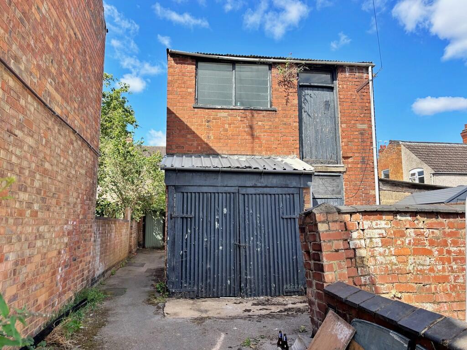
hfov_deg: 67.3
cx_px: 234
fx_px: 351
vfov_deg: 53.1
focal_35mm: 26
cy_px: 175
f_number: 1.6
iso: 50
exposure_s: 1/1695
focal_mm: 5.96
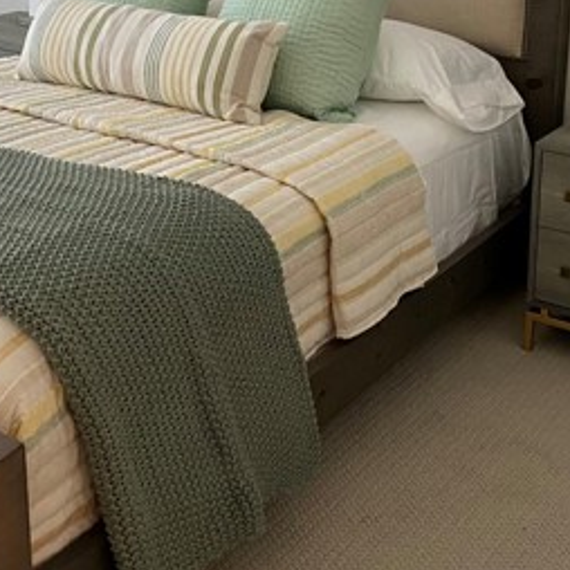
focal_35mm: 58
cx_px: 254
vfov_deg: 28.8
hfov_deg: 29.5
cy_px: 105
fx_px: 1081
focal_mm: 4.25
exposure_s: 1/60
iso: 200
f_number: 1.8
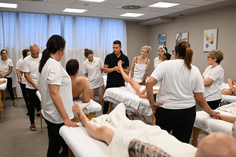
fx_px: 256
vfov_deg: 34.2
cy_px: 78
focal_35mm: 39
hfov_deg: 49.6
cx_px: 118
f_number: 4
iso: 4000
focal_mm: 39
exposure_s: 1/500
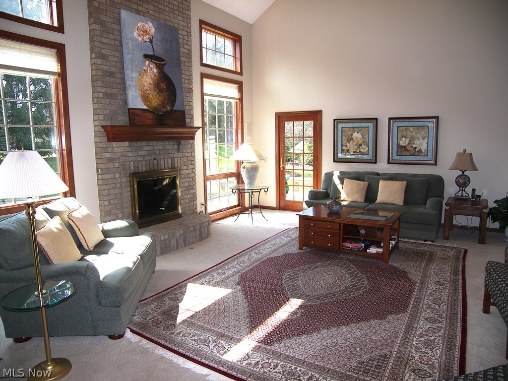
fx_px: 352
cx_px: 254
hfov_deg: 71.6
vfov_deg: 56.8
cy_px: 190
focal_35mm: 24
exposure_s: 1/100
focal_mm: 5
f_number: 2.8
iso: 50
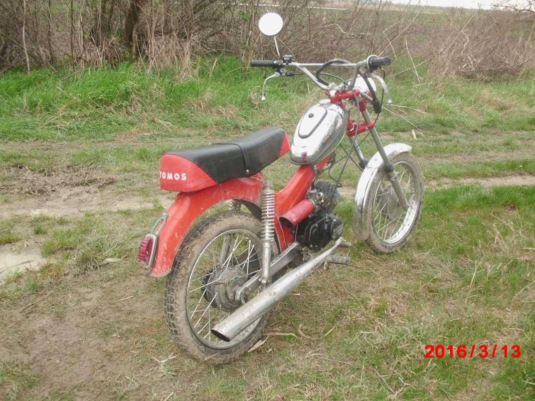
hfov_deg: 51.4
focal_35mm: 36
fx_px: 556
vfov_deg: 39.6
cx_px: 268
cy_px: 200
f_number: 2.9
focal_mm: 6.3
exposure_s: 1/125
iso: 200
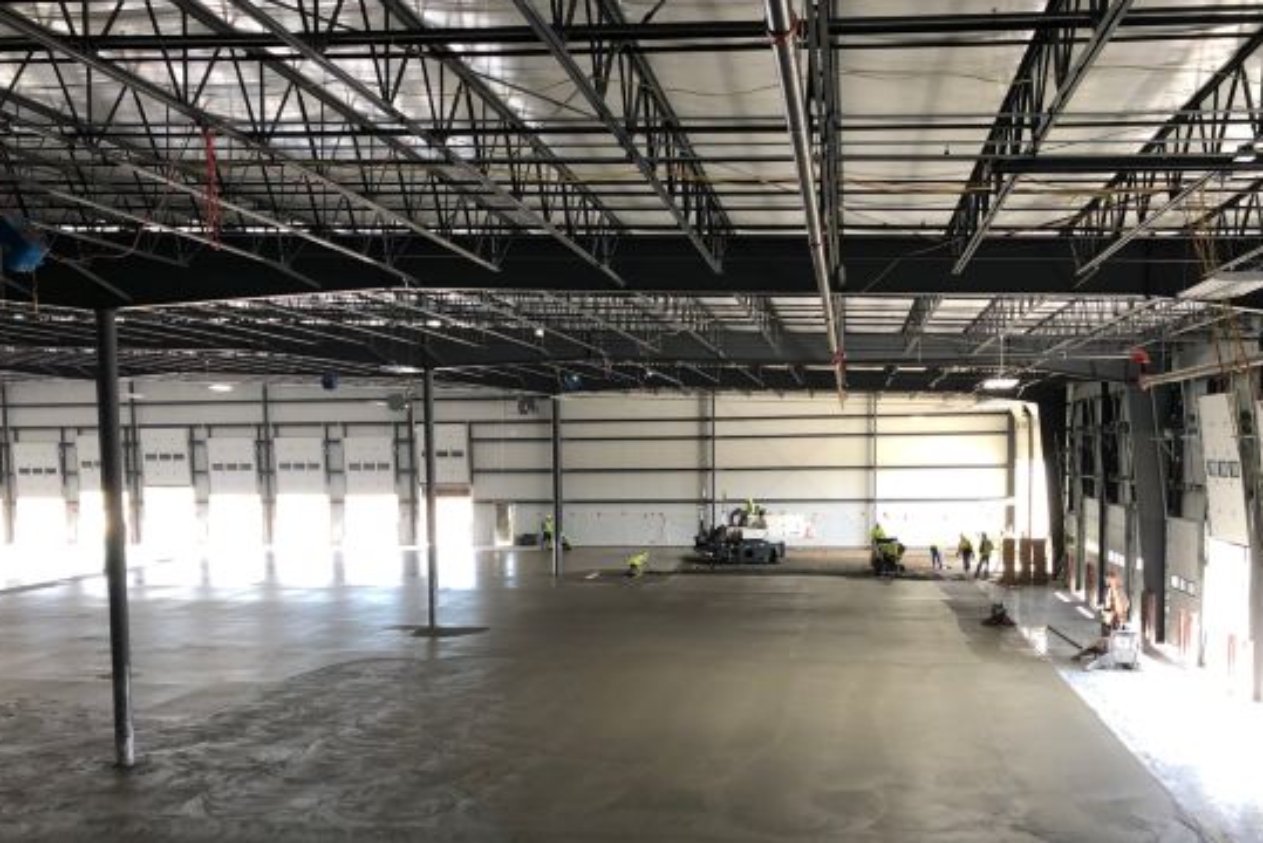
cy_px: 574
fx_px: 1264
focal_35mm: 36
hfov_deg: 53.1
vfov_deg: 36.5
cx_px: 634
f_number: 1.8
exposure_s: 1/30
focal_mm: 3.99
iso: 25
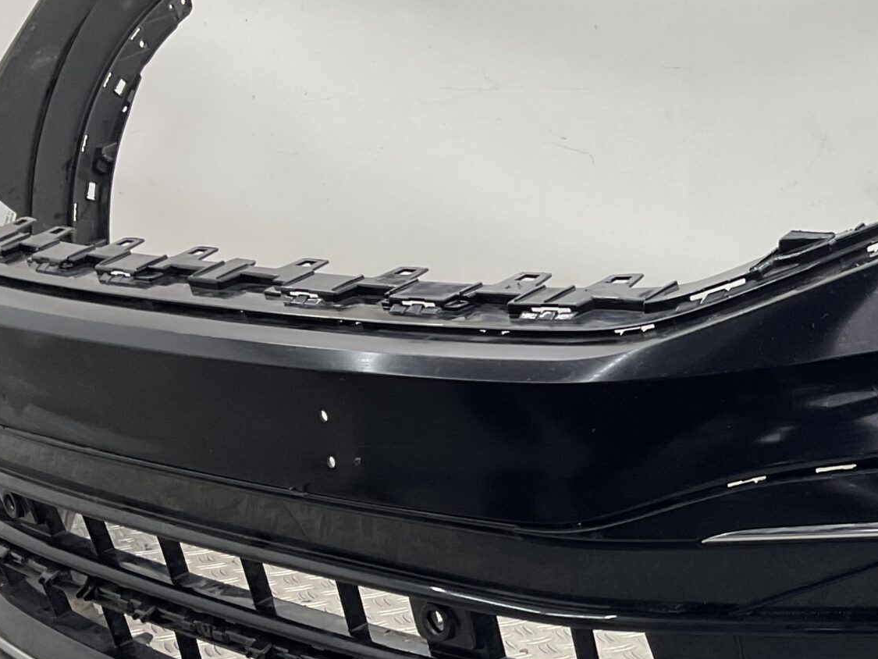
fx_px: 1674
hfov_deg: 28.0
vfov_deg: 22.3
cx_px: 826
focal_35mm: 66
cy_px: 354
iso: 25
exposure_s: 1/100
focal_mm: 3
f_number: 1.8
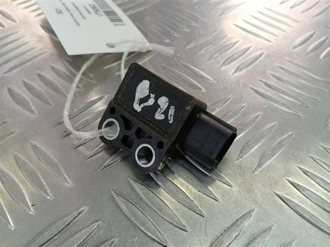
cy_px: 124
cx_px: 165
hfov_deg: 65.3
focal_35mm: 27
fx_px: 257
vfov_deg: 51.4
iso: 128
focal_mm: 4.11
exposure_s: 1/100
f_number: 1.6
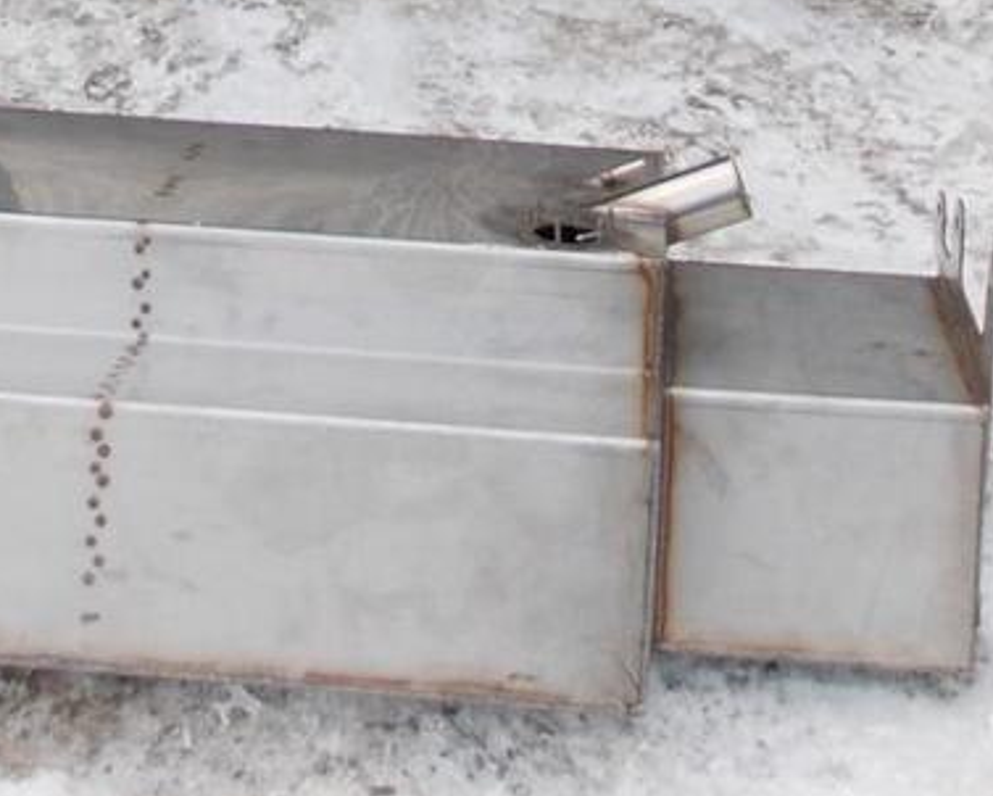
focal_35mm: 87
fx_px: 2558
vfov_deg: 16.5
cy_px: -314
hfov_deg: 22.0
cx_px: 453
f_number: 2.7
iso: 80
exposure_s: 1/320
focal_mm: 4
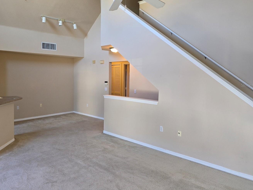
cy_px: 85
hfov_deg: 63.0
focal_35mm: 28
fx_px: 205
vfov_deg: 49.7
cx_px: 105
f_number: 1.7
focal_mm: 6.3
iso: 100
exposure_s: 1/30
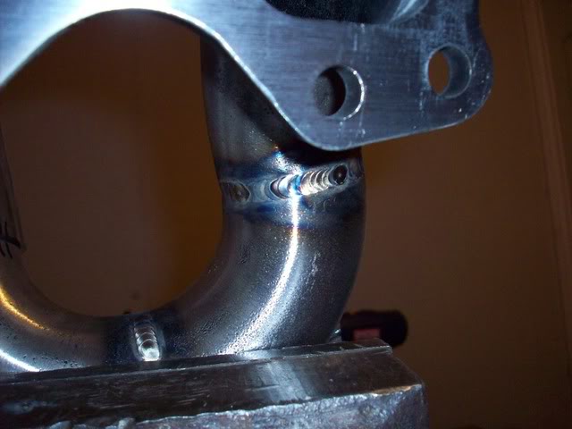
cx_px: 286
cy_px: 214
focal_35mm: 37
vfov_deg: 38.7
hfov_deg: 50.1
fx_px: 611
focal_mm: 6.2
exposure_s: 1/64
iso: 160
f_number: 2.8
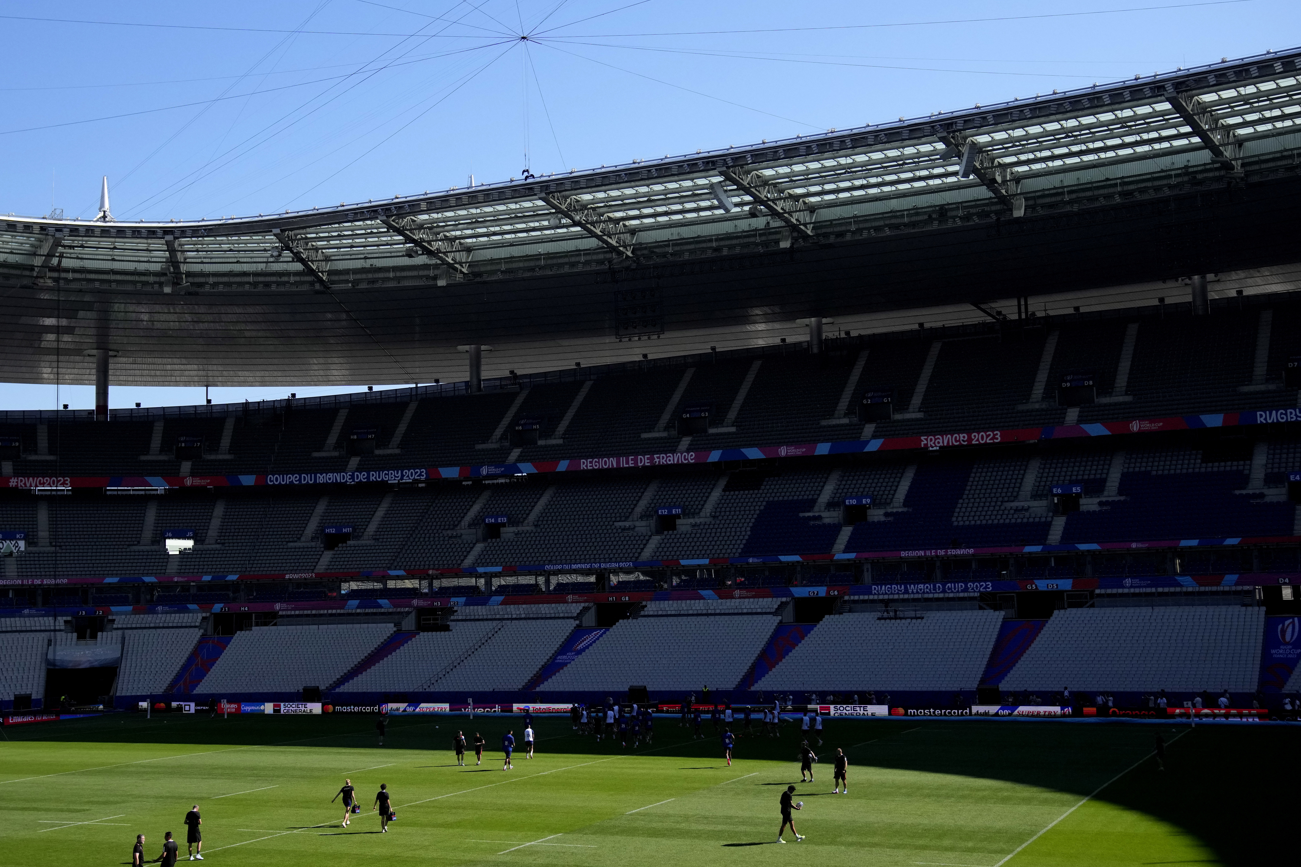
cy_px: 406
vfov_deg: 31.2
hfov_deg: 45.3
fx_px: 1554
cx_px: 569
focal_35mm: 43
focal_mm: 36
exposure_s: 1/16000
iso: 2000
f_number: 3.5
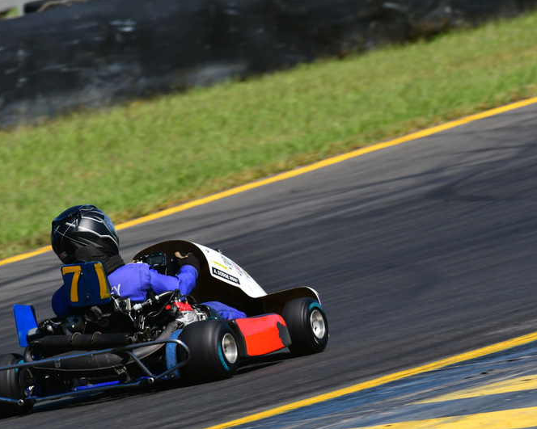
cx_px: 279
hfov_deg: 2.3
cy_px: 214
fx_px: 13475
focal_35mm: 848
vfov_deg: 1.8
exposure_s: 1/640
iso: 400
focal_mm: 500
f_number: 11
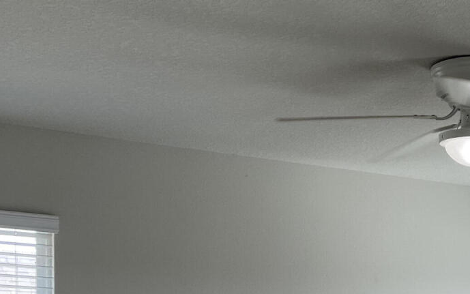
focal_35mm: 80
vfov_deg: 15.1
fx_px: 1025
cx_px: 445
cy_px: 442
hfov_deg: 24.9
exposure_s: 1/124
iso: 32
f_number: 1.6
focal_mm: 5.1
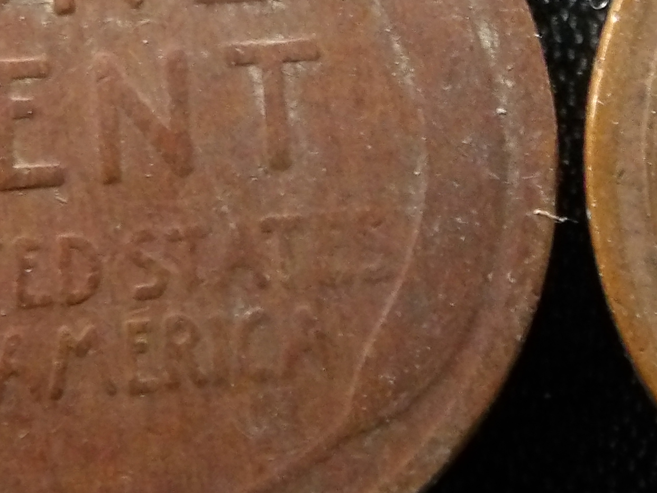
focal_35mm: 96
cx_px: 522
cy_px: 112
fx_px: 1822
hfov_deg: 20.2
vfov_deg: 15.3
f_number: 4.1
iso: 513
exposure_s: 1/15
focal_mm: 4.2
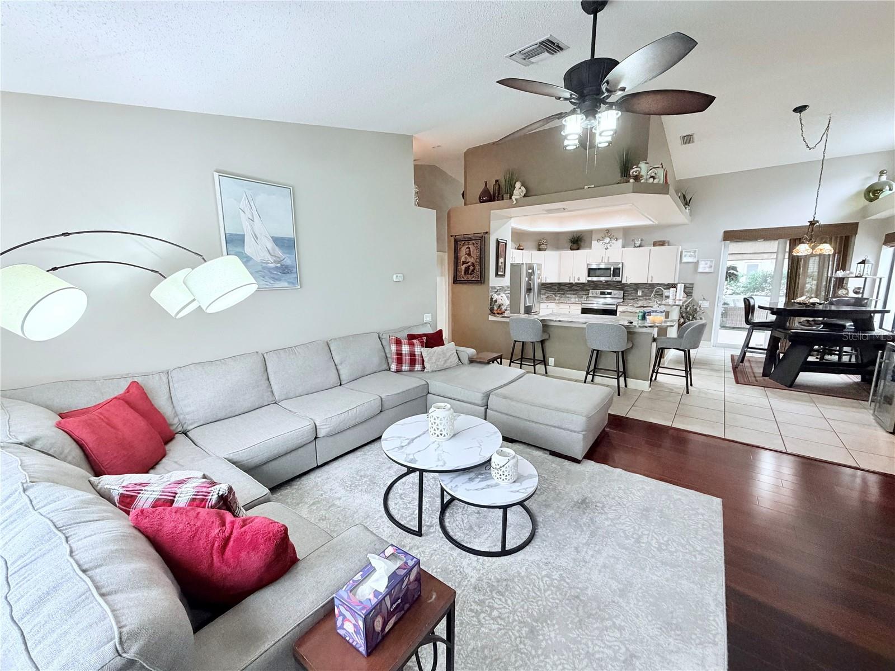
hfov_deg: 102.1
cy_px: 336
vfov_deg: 85.7
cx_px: 448
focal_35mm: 14
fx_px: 362
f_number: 2.2
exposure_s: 1/60
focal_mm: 2.22
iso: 500
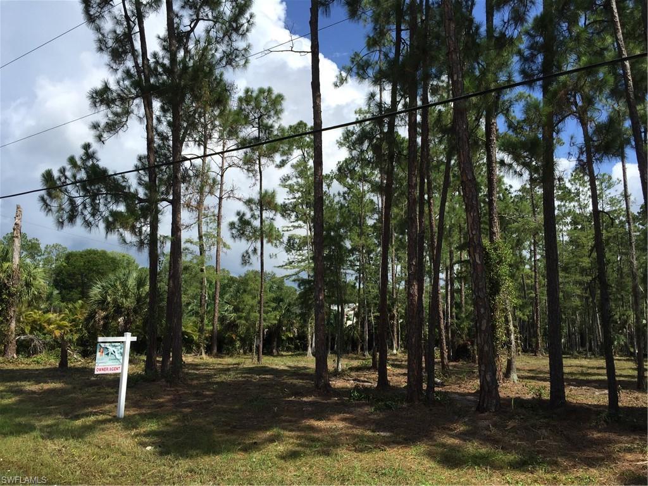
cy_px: 243
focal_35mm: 29
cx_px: 324
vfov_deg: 48.2
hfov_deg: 61.7
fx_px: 543
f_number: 2.2
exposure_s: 1/1980
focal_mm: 4.15
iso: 32
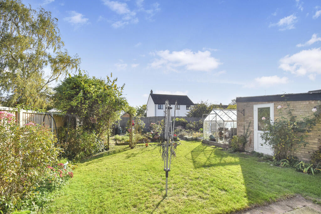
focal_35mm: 15
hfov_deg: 100.4
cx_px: 160
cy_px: 107
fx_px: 134
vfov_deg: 77.3
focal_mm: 10
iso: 160
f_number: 8
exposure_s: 1/250
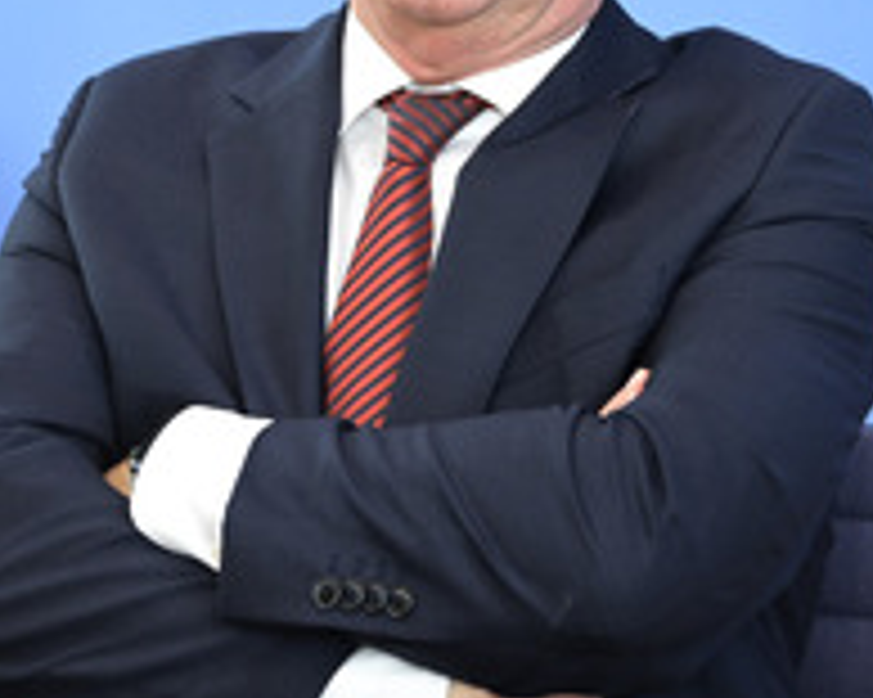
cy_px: 144
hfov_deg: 12.6
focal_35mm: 153
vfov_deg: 10.1
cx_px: 470
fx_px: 3951
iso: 3200
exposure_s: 1/500
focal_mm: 70
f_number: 5
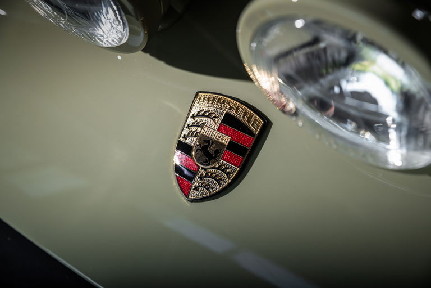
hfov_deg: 28.8
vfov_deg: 19.5
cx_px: 216
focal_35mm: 70
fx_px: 838
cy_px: 144
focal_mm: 70
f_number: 5.6
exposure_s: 1/250
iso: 250
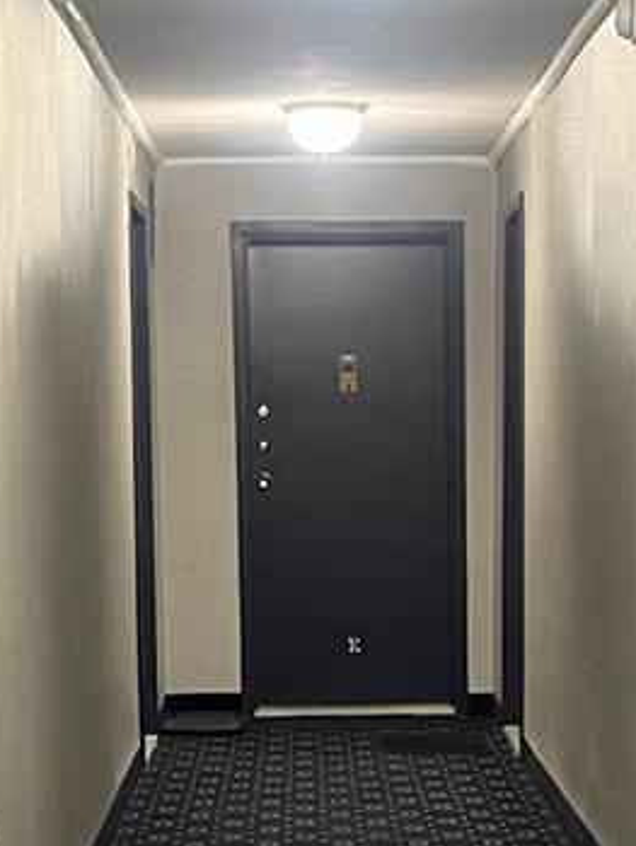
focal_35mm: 114
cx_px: 331
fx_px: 2789
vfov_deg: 17.0
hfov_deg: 13.0
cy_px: 790
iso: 500
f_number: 1.6
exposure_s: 1/40
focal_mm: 5.1
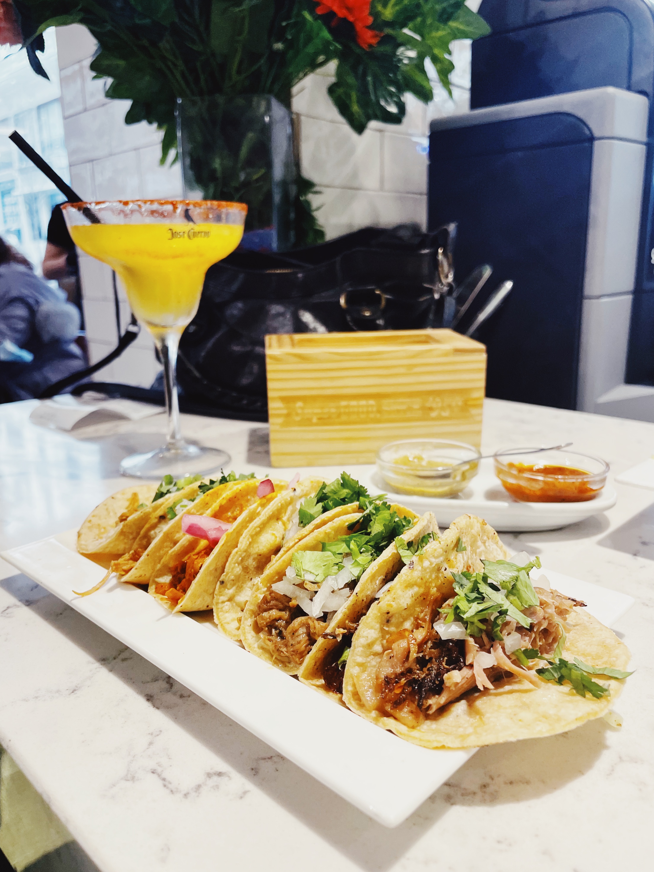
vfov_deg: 67.3
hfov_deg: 53.1
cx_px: 327
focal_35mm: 26
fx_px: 655
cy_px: 436
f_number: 1.6
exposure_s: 1/100
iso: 125
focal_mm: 4.2
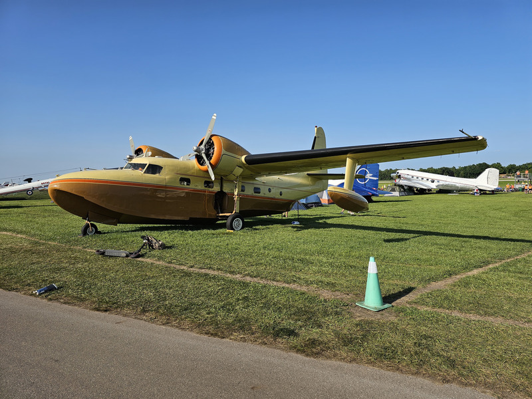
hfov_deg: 73.9
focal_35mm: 23
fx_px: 353
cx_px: 266
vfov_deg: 58.9
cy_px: 200
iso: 10
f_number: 1.7
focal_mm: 6.3
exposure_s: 1/1047
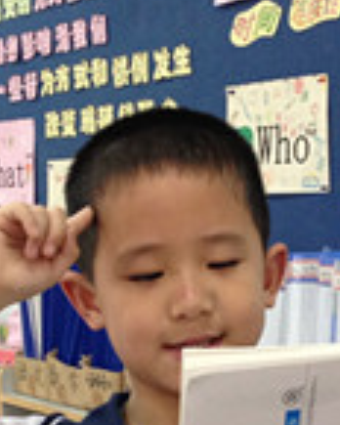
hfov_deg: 13.9
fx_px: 1396
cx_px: 205
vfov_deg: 17.2
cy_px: 339
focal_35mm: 111
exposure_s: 1/20
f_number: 2.4
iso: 125
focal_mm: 4.12
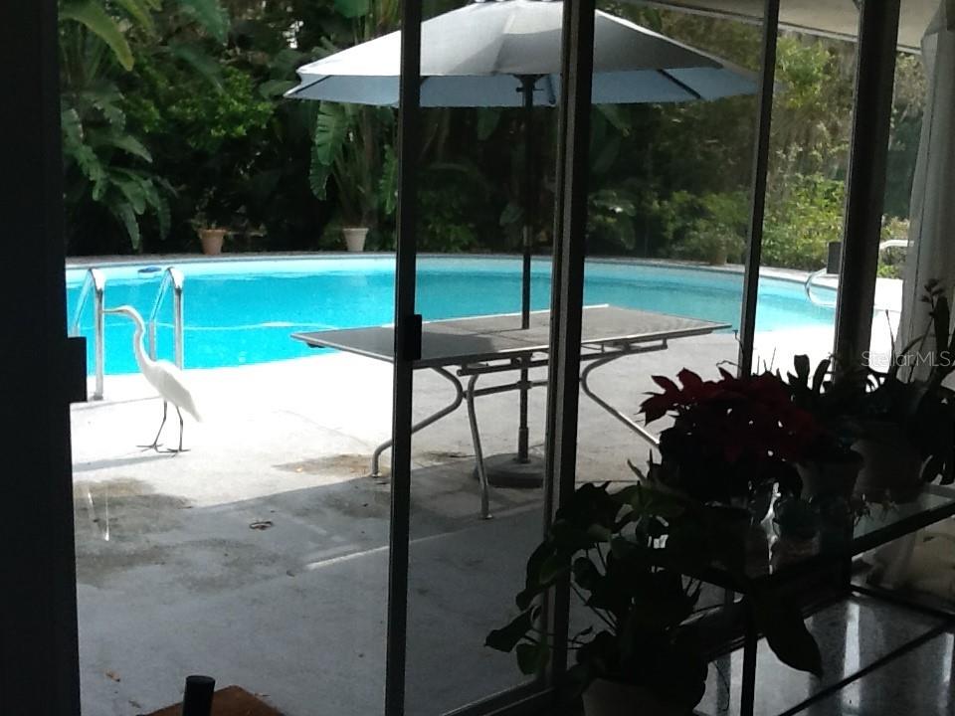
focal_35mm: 44
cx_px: 478
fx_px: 1214
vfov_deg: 32.9
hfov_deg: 42.9
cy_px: 358
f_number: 2.4
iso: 40
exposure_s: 1/387
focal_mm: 2.03
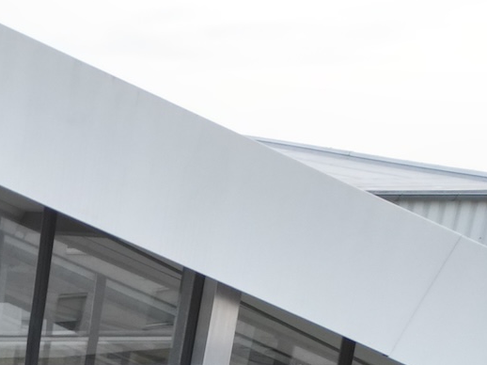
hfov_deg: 17.5
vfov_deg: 14.7
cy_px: 642
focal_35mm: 89
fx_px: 1252
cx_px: -411
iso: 150
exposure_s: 1/320
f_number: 1.7
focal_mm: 6.72
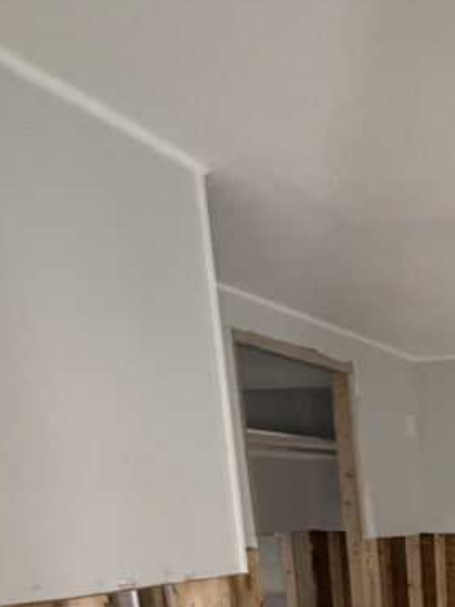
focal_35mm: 39
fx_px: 683
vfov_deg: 38.9
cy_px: 676
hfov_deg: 30.5
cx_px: 564
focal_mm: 2.22
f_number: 2.2
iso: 320
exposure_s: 1/66
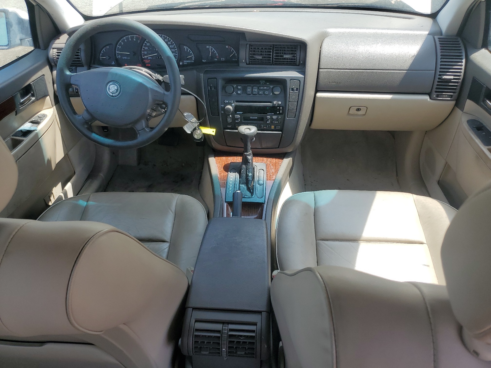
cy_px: 184
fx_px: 369
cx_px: 246
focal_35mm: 26
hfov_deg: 67.3
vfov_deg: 53.1
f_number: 1.5
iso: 50
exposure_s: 1/667
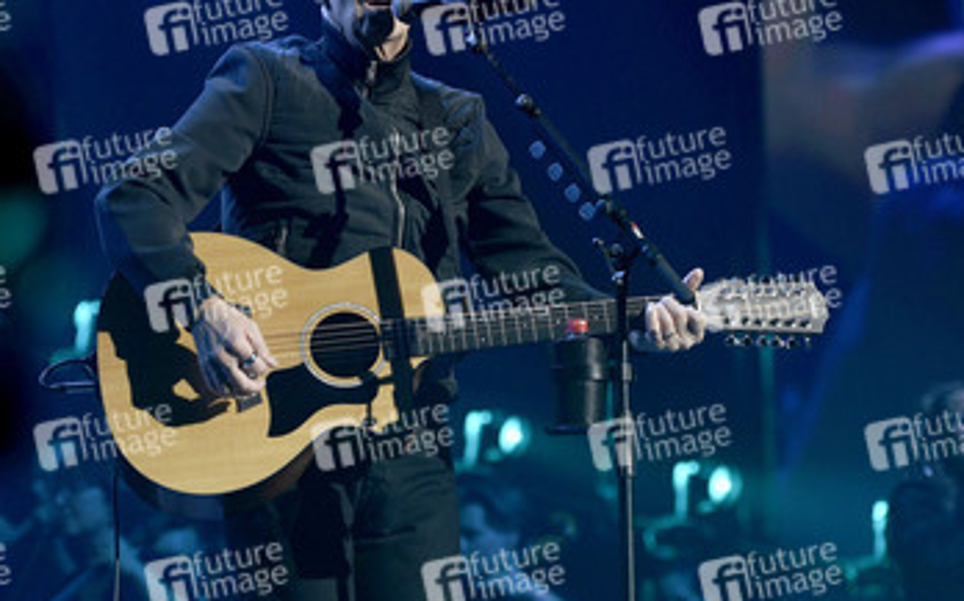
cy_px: 230
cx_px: 420
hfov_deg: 15.8
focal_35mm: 132
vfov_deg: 9.9
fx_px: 3466
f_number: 4
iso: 1600
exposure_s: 1/640
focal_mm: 100
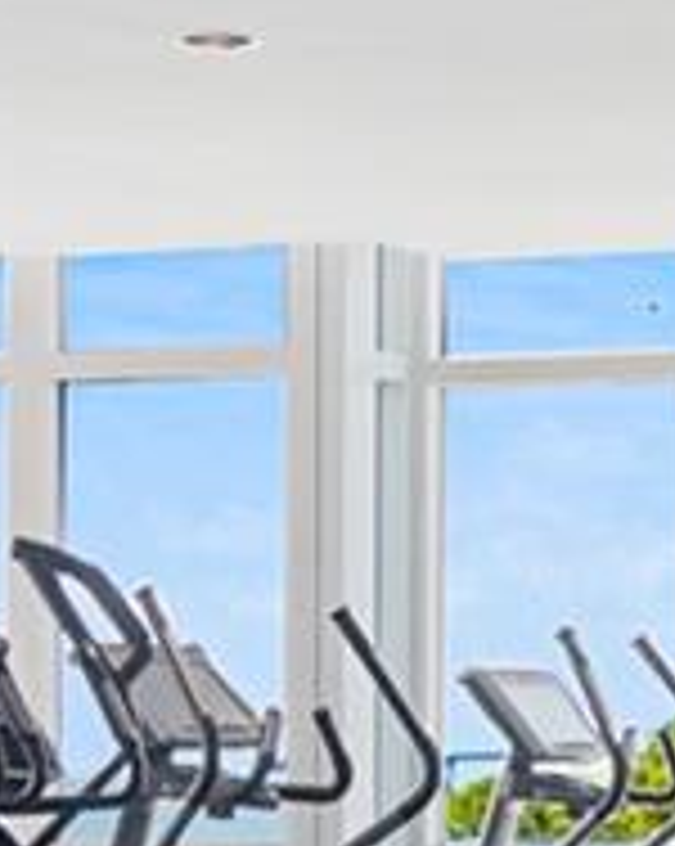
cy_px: 734
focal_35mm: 144
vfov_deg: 13.3
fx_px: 3602
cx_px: 1382
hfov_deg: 9.9
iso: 320
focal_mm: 18
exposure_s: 1/200
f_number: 4.5
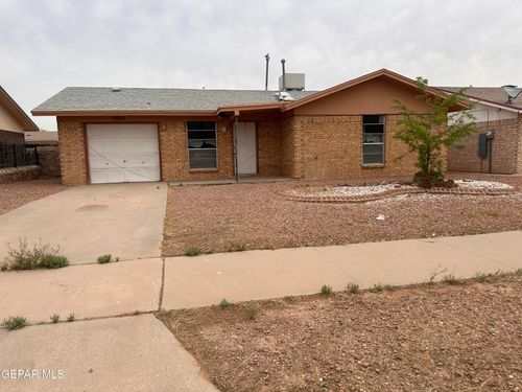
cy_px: 196
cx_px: 261
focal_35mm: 24
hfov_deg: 71.6
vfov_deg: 56.8
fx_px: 362
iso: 80
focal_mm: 6.86
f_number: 1.78
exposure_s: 1/5525
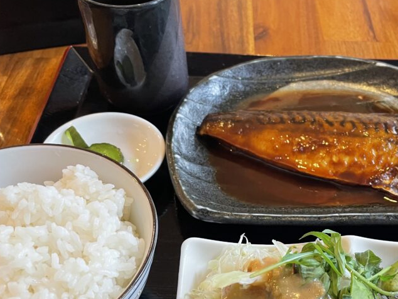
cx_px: 293
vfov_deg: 33.7
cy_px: 223
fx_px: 483
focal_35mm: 42
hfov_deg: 43.5
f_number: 1.6
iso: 125
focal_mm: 4.2
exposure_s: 1/50
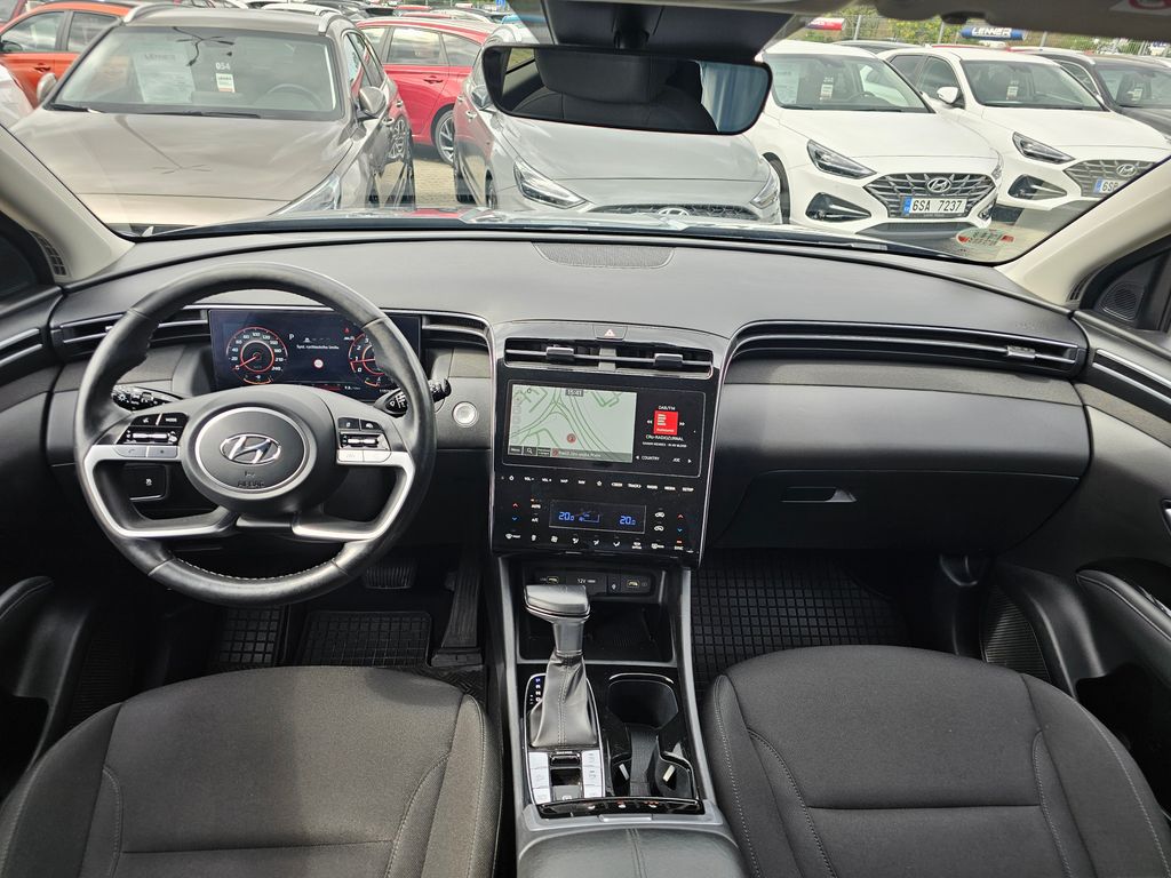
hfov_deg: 73.9
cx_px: 586
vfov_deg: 58.9
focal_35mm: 23
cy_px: 439
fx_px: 778
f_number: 1.7
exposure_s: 1/180
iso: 32
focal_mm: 6.3
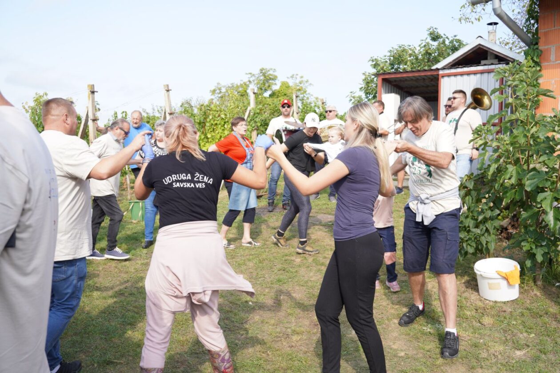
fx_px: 497
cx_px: 280
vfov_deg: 41.2
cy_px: 186
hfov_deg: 58.8
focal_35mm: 32
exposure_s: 1/320
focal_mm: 21.3
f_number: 4
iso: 100
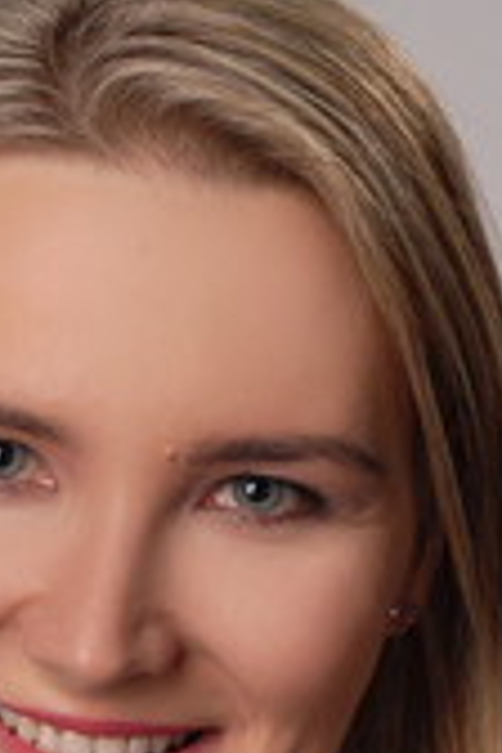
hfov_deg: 6.9
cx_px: 85
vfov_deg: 10.2
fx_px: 4183
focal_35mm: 200
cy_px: 820
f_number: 11
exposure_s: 1/160
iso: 100
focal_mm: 50
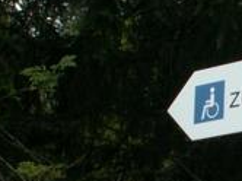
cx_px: 360
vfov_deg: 9.1
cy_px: 156
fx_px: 1131
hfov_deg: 11.7
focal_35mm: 162
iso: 50
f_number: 5
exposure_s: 1/100
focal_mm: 6.98
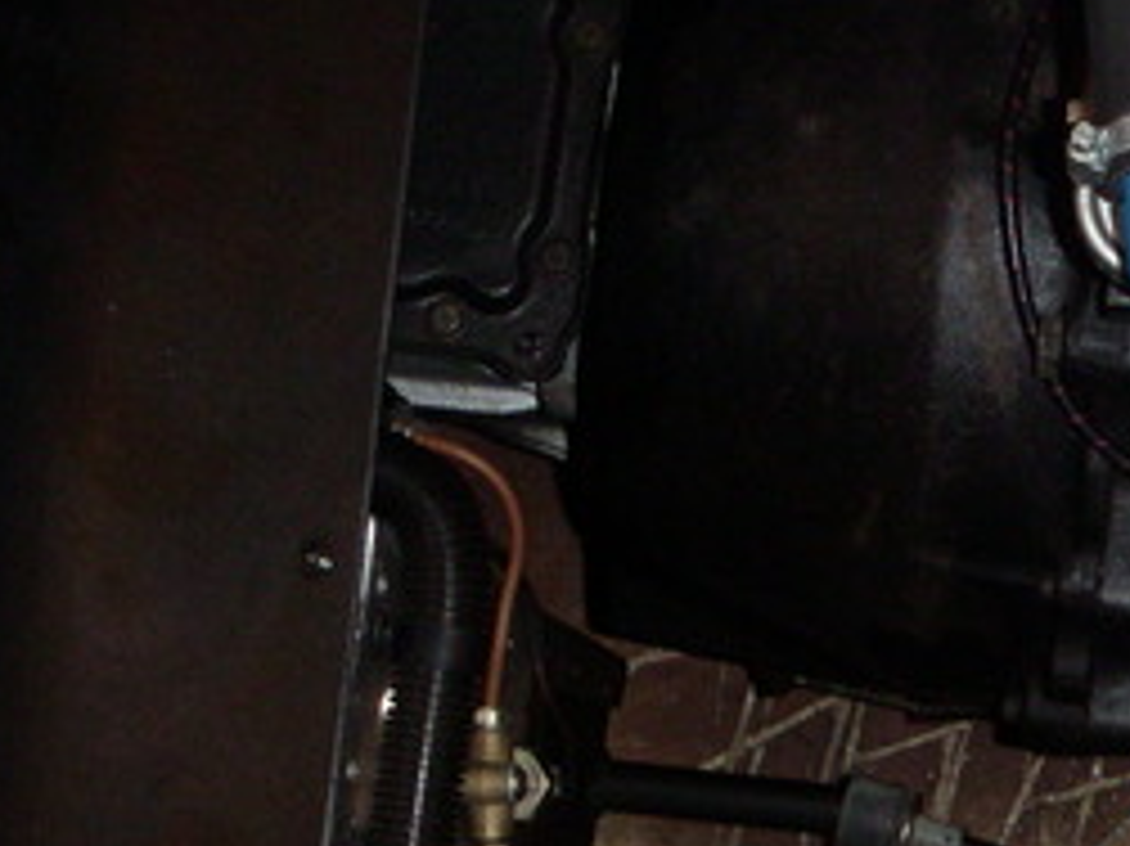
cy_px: 634
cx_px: 1238
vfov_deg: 15.2
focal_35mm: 97
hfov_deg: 19.4
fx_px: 3165
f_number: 2.8
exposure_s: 1/50
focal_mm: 6
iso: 160
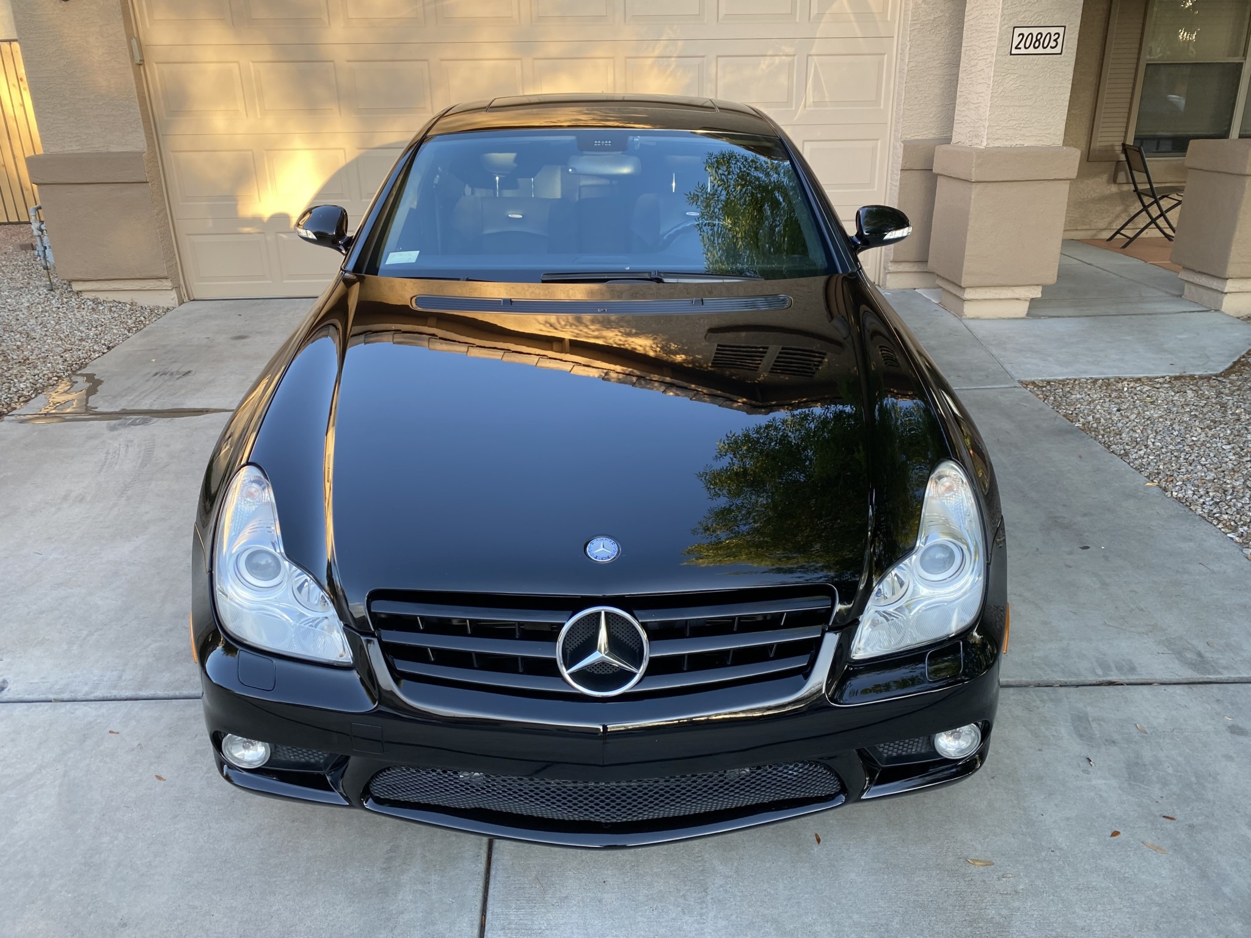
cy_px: 469
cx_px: 626
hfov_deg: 67.3
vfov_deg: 53.1
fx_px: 940
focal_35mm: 26
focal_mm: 4.25
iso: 50
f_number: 1.8
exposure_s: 1/122
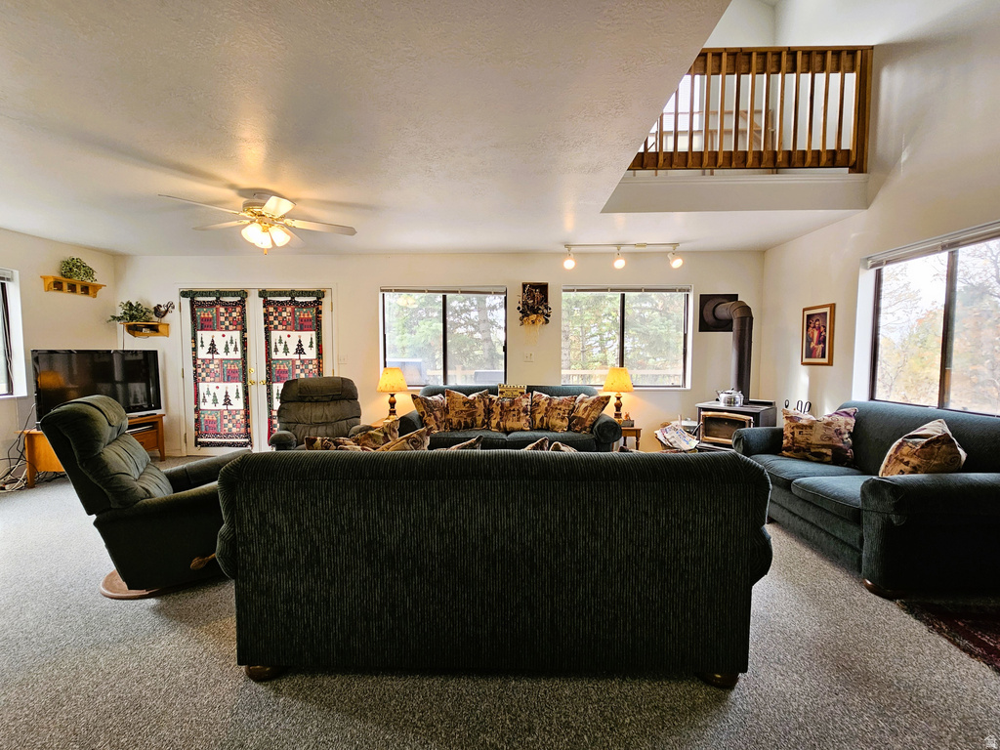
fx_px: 376
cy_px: 375
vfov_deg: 89.9
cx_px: 500
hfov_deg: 106.2
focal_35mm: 13
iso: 125
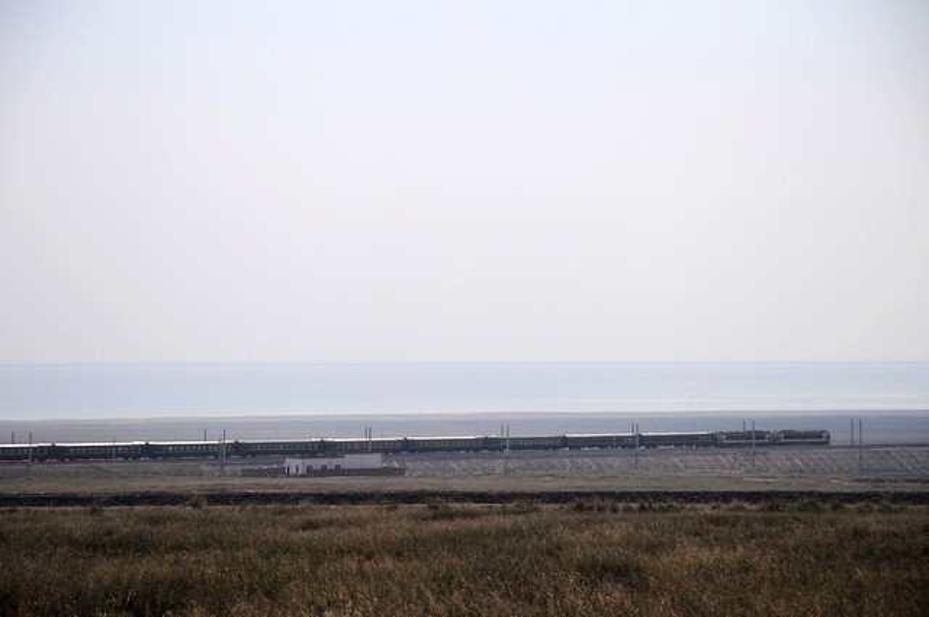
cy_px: 308
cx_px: 464
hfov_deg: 16.1
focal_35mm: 128
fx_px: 3286
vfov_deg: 10.7
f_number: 6.3
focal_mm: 85
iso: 200
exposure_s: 1/1600
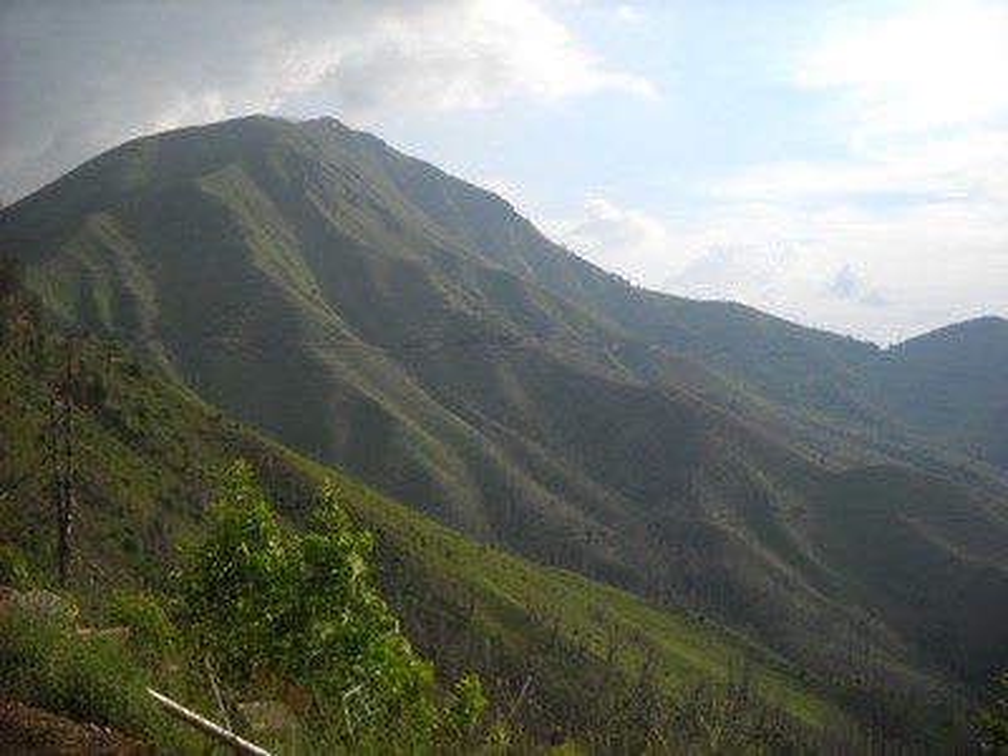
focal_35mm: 41
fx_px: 1194
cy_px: 378
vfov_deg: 35.1
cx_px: 504
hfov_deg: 45.8
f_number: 5.5
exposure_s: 1/309
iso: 64
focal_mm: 6.72
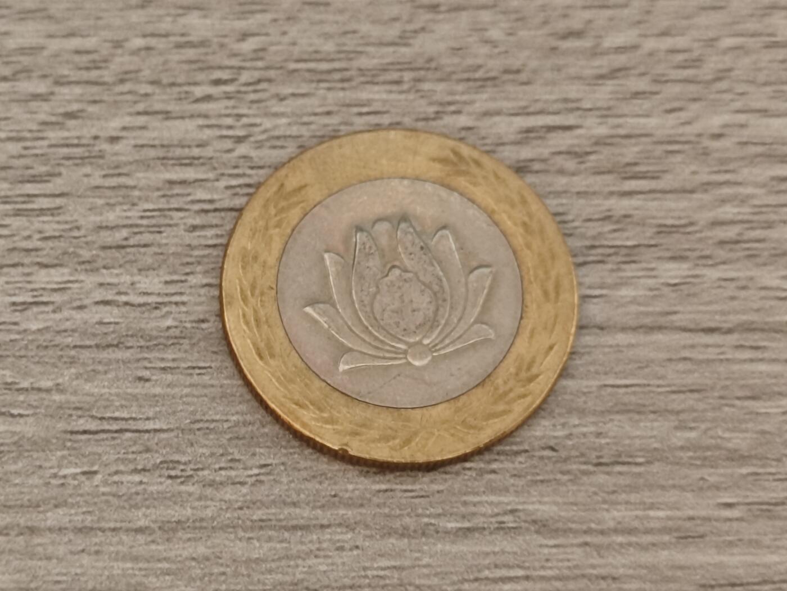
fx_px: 1705
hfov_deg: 26.0
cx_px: 394
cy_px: 296
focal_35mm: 75
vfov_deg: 19.6
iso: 640
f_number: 1.9
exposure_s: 1/45.5
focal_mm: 8.7
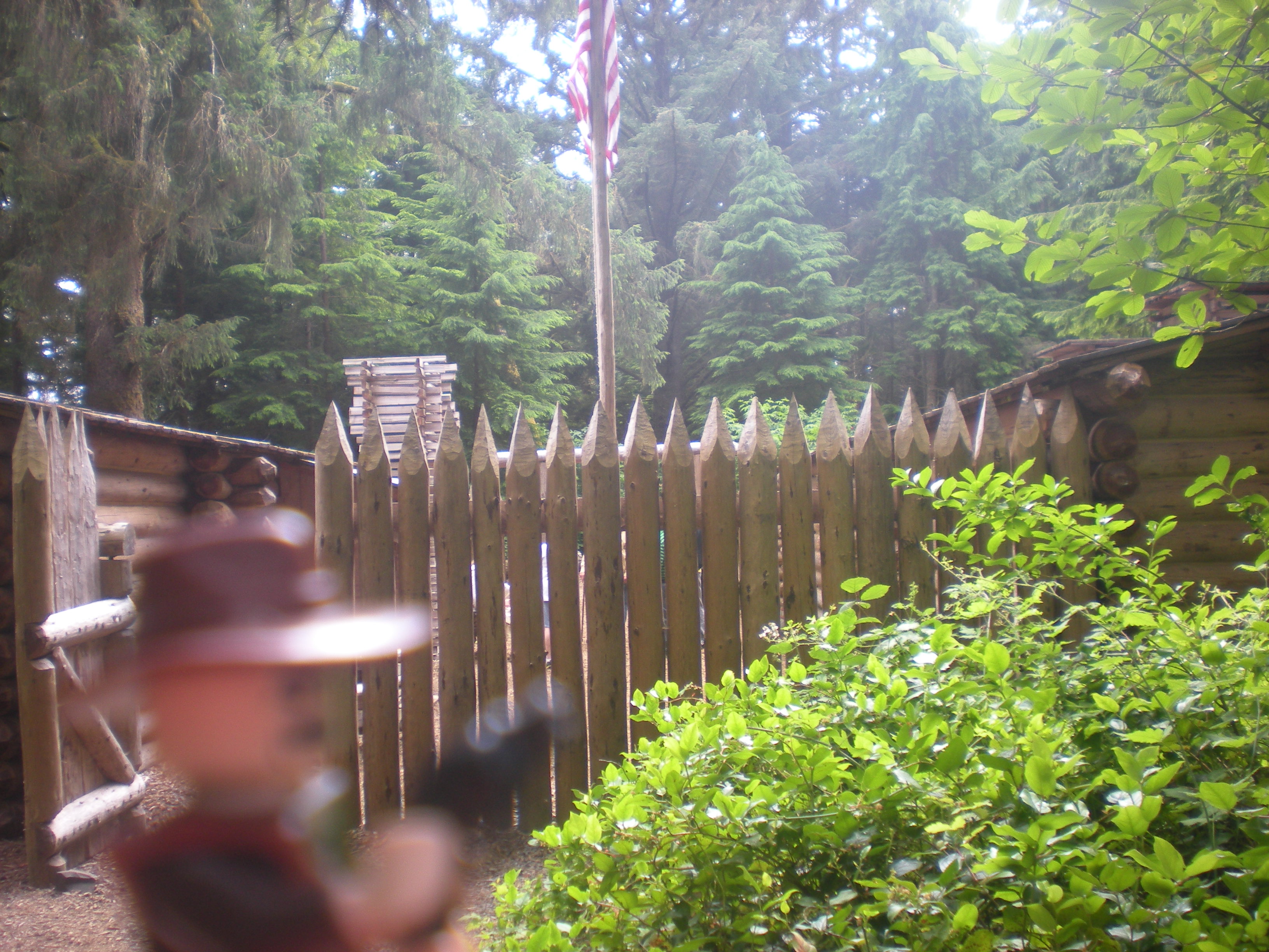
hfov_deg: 49.0
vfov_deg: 37.7
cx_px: 634
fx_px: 1393
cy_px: 476
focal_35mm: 38
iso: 79
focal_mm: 6.3
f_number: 3.1
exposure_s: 1/66
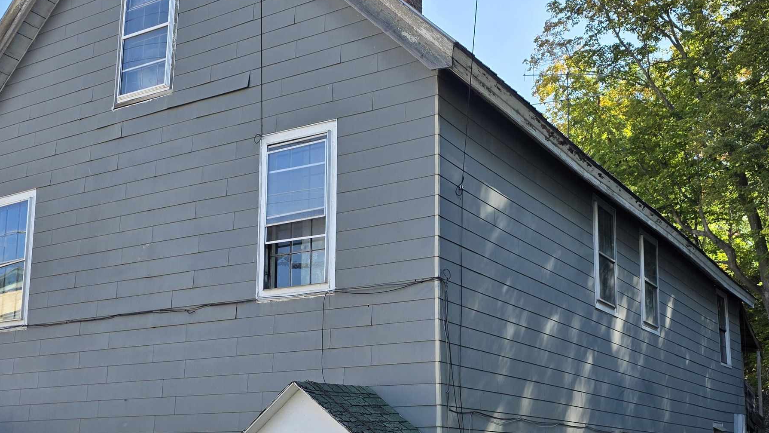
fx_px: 877
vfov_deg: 27.3
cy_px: 324
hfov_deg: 47.3
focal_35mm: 43
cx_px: 418
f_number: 1.7
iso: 80
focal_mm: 6.3
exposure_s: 1/1780
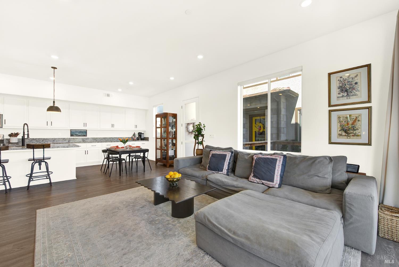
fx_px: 155
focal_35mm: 14
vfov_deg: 81.3
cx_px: 200
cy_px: 134
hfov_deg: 104.2
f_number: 14
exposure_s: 1/10
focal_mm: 14
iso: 100
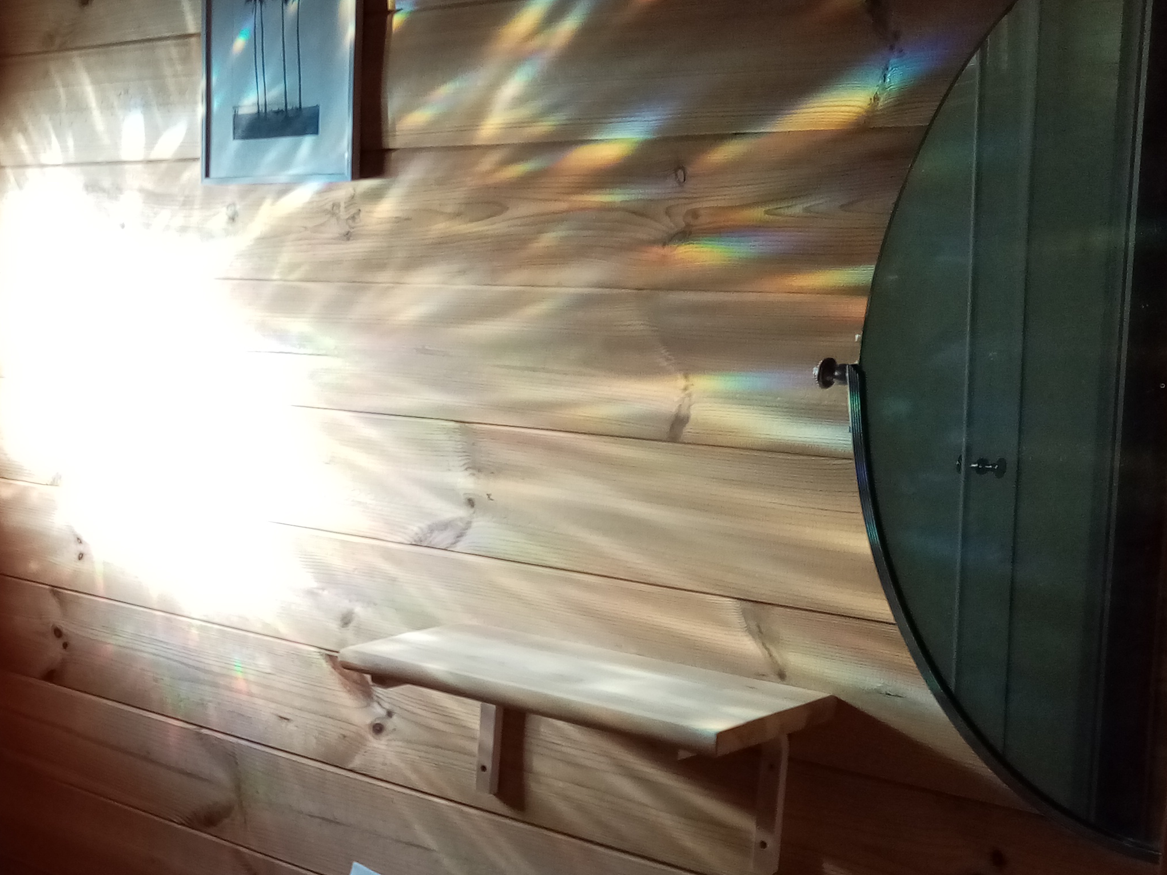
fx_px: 1787
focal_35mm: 53
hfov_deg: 33.2
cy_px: 626
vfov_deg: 27.3
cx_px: 2
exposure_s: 1/33.3
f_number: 1.8
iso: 110
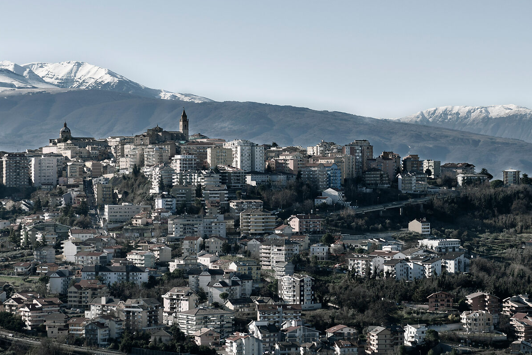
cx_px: 256
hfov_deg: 18.3
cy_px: 161
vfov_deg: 12.2
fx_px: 1655
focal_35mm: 112
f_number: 4
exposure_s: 1/2500
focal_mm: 56
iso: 100
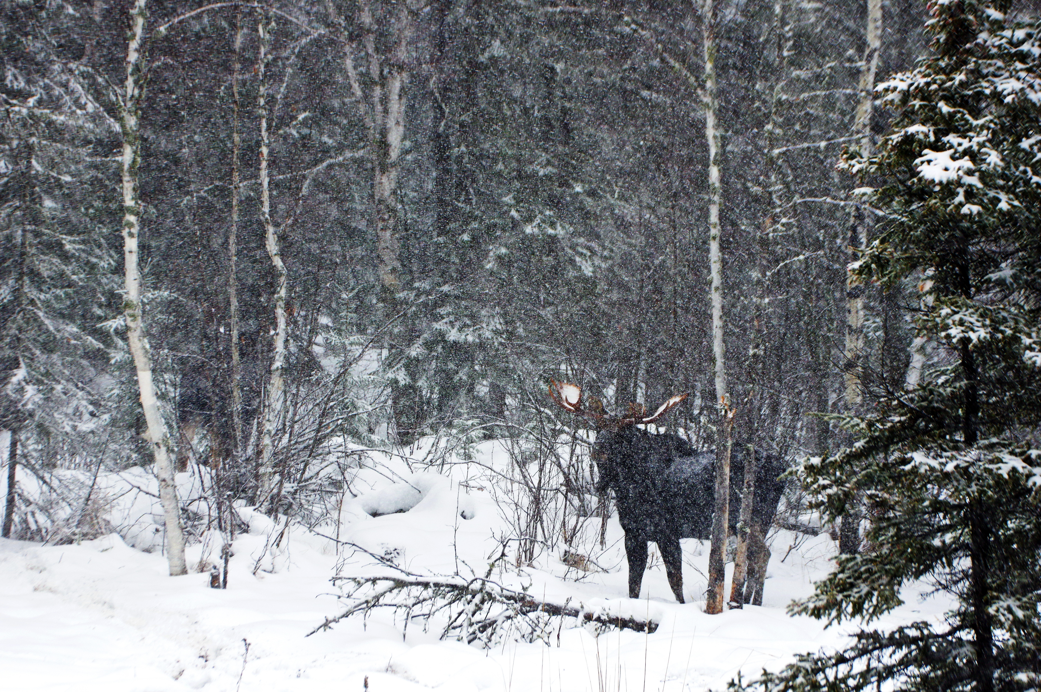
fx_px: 6067
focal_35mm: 210
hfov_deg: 9.8
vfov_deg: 6.5
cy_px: 346
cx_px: 520
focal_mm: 140
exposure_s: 1/200
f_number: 9
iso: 400
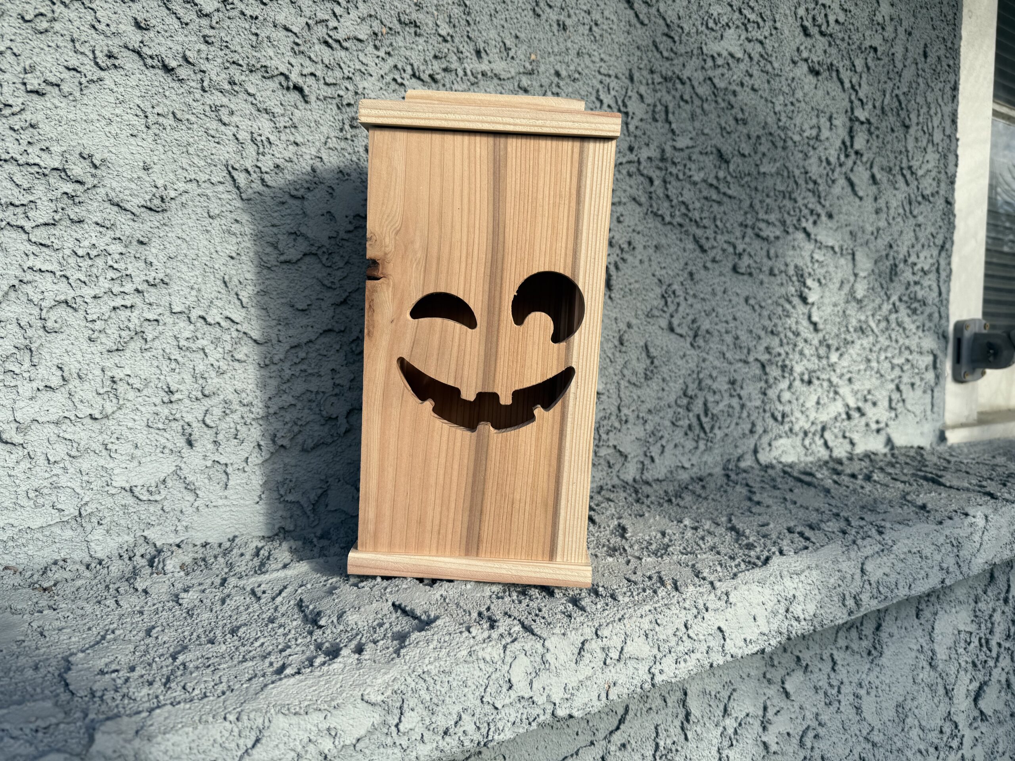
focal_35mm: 24
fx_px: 704
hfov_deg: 71.6
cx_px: 508
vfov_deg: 56.8
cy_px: 380
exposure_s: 1/1855
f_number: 1.78
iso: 80
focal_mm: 6.76
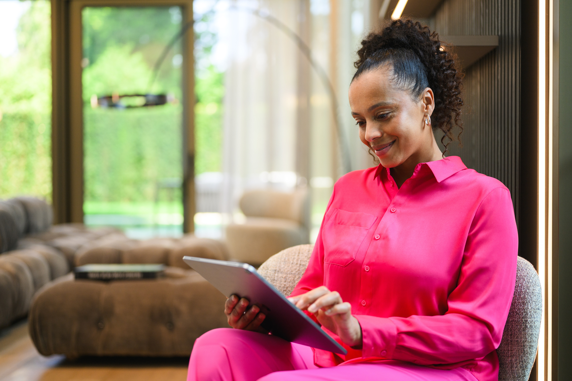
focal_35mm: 50
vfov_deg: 27.0
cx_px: 286
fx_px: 794
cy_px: 190
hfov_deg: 39.6
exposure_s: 1/800
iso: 400
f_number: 1.8
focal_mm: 50
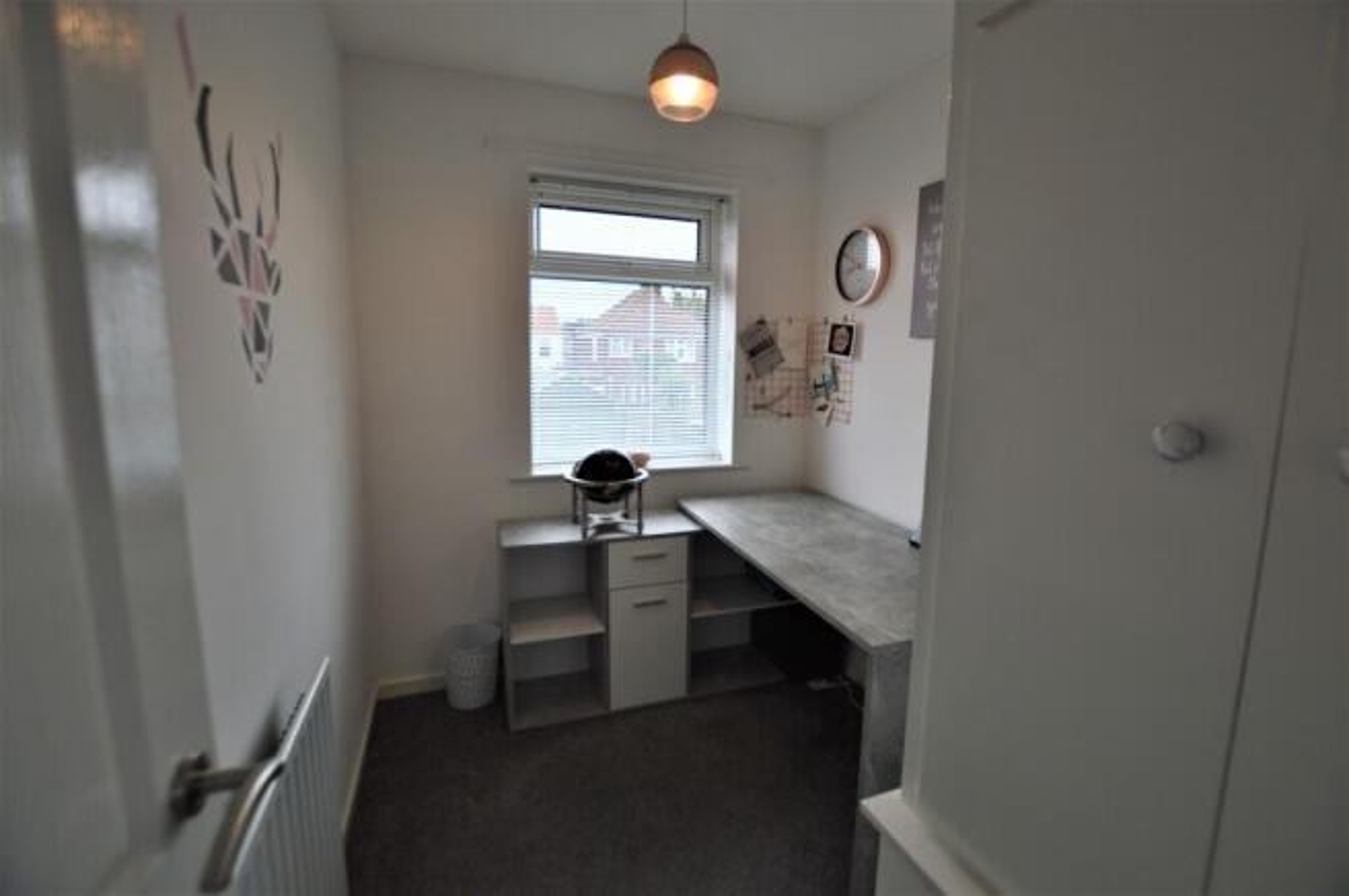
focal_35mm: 15
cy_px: 448
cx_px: 674
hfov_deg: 100.4
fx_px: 562
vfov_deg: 77.2
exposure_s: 1/125
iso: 200
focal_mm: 10
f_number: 5.6
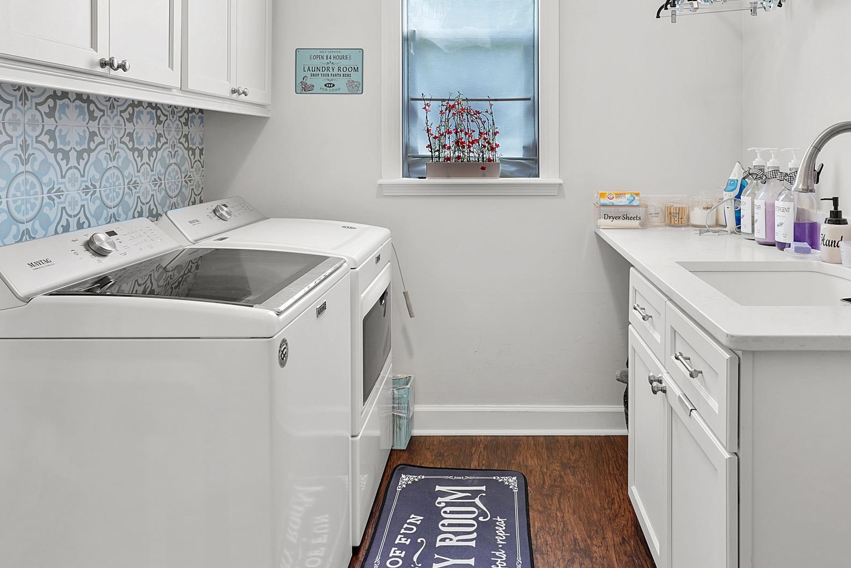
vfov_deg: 46.5
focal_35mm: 27
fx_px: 638
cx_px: 493
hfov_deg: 67.0
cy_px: 153
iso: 100
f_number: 8
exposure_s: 3.2
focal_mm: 17
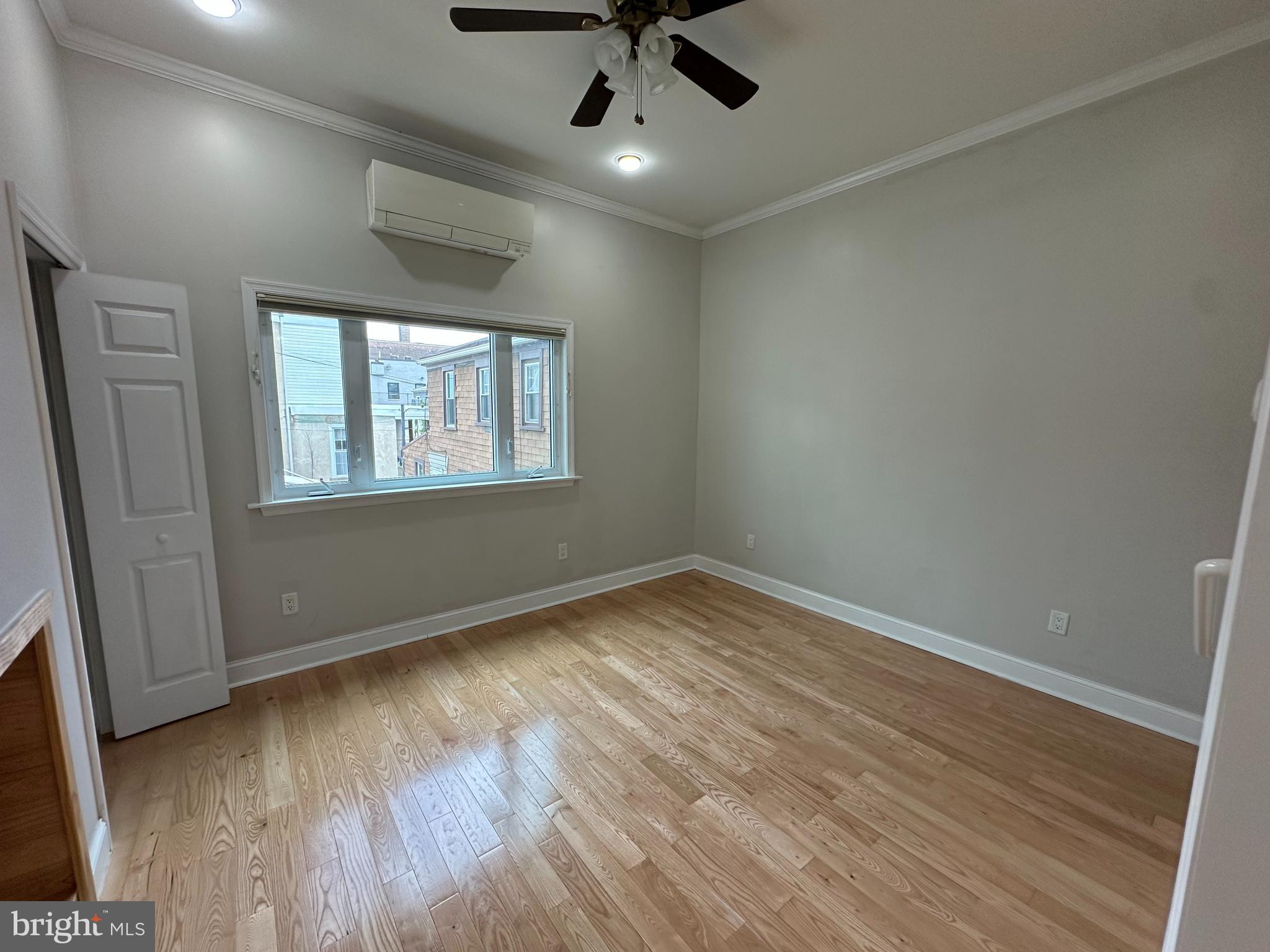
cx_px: 635
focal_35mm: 14
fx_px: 514
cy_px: 476
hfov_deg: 102.1
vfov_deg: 85.7
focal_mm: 2.22
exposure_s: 1/120
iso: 125
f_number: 2.2
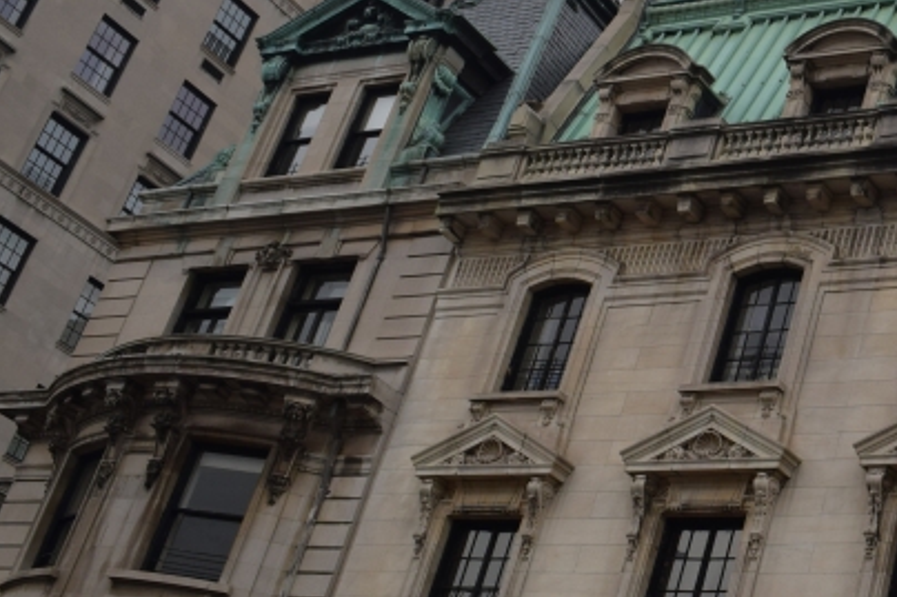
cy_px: 164
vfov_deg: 17.8
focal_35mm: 76
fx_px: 1893
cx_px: 1128
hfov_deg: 23.8
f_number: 8
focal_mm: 20
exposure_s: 1/250
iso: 320
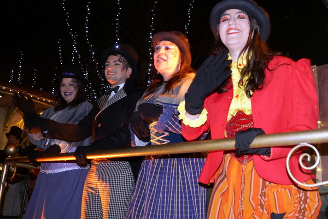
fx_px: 246
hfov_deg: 67.3
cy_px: 110
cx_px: 164
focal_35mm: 27
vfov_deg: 48.0
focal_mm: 18
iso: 800
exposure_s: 1/60
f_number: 4
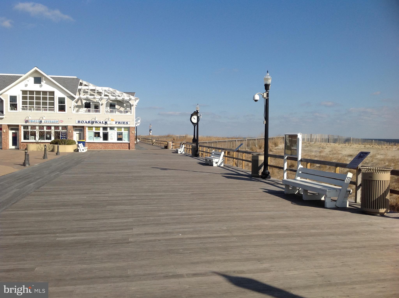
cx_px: 200
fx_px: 403
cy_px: 149
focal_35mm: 35
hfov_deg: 52.7
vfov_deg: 40.6
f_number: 2.4
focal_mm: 4.28
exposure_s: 1/2747
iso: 64
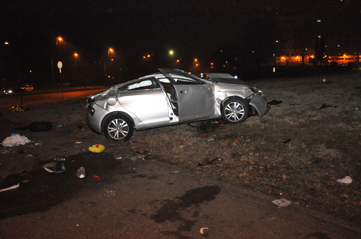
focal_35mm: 27
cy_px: 120
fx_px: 270
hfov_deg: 67.4
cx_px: 180
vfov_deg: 47.8
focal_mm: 18
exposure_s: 1/200
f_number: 3.5
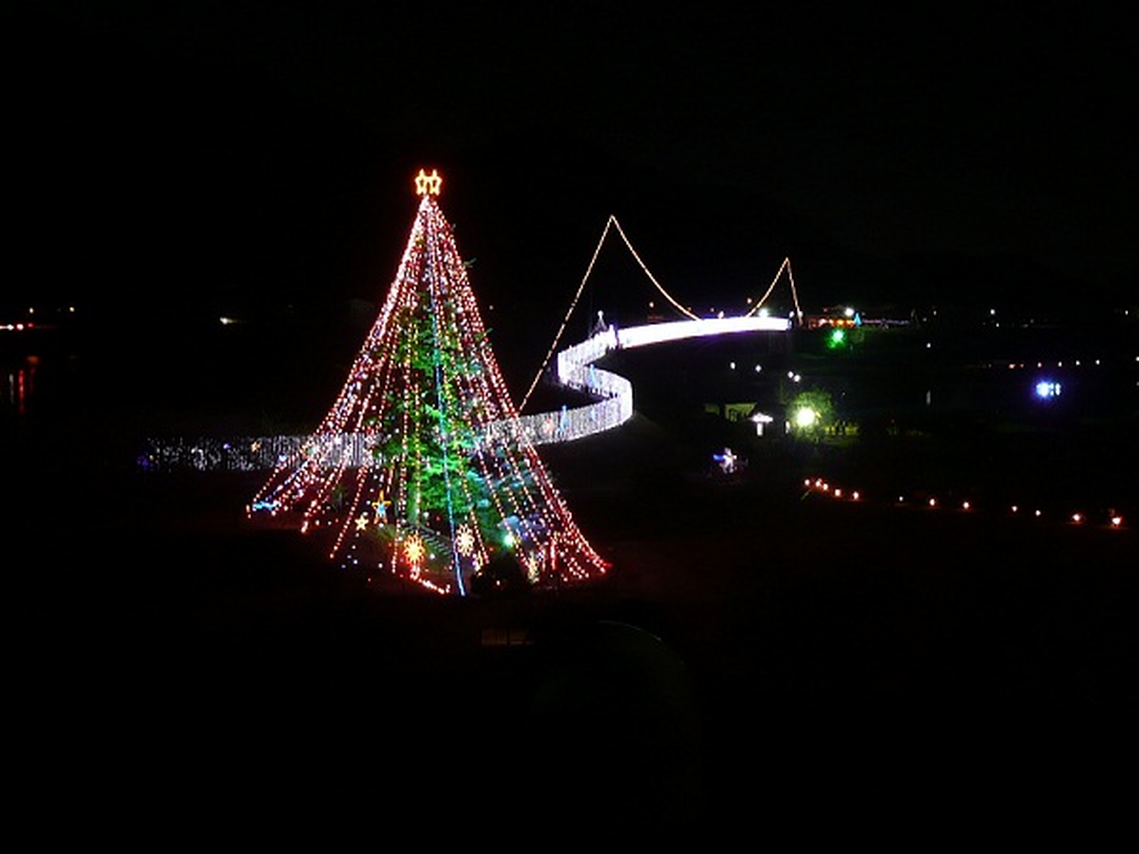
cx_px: 570
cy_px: 427
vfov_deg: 24.4
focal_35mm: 60
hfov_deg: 32.2
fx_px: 1974
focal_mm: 6.5
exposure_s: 1.6
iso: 100
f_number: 3.9
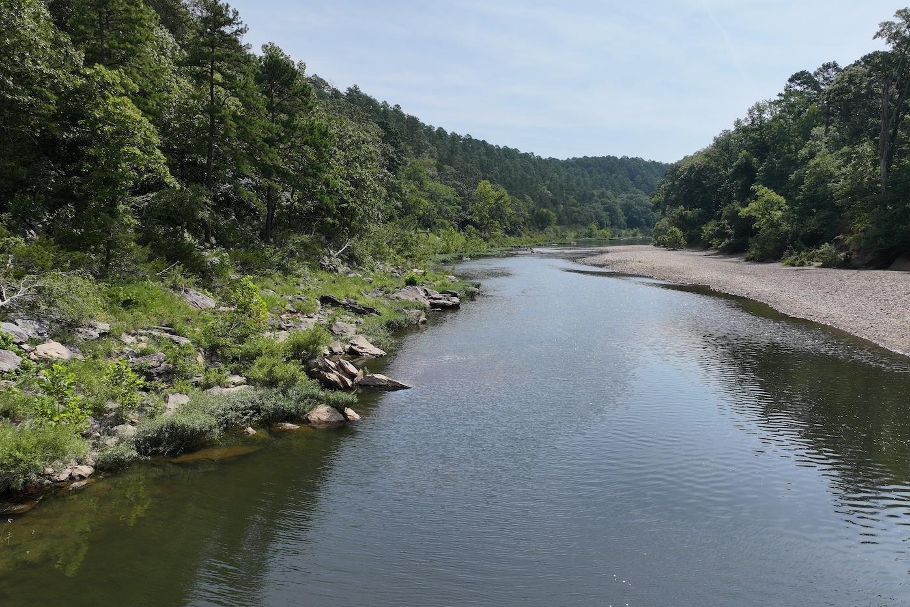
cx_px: 455
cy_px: 338
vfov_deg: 51.2
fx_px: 632
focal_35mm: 25
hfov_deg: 71.5
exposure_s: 1/3200
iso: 180
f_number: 2.8
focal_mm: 12.29
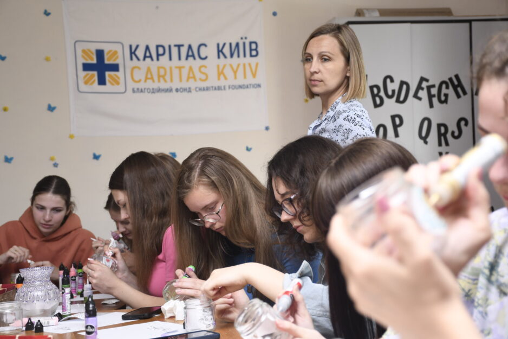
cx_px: 254
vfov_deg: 20.3
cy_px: 170
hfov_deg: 30.1
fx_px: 945
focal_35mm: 67
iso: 400
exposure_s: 1/125
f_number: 4.5
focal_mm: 45
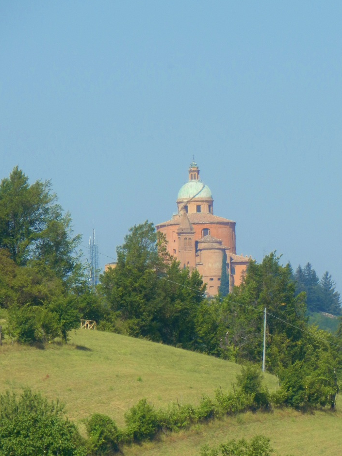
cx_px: 213
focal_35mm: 475
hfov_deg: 3.1
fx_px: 6257
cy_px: 290
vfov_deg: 4.2
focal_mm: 66.1
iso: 160
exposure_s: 1/640
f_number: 5.6
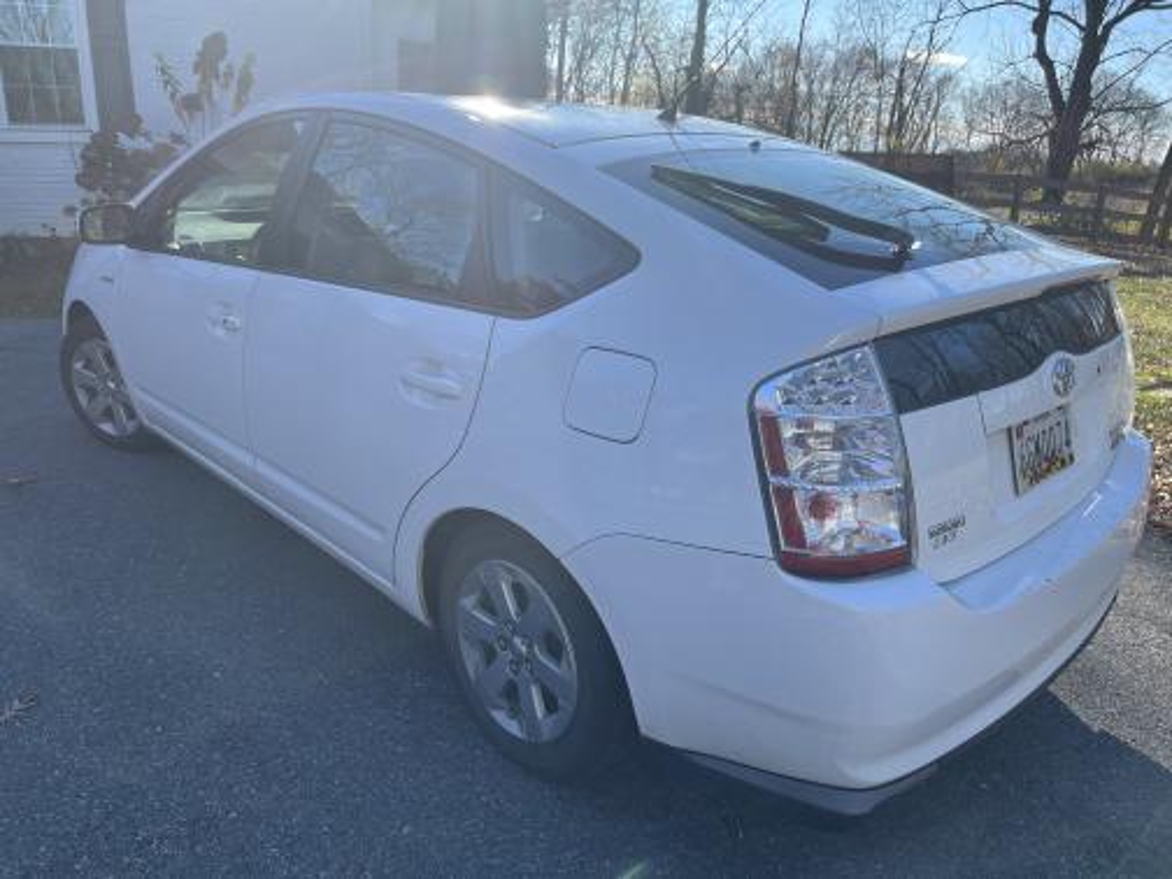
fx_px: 880
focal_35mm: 26
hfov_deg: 67.3
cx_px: 586
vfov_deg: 53.1
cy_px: 440
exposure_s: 1/1266
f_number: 1.6
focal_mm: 5.1
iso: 50
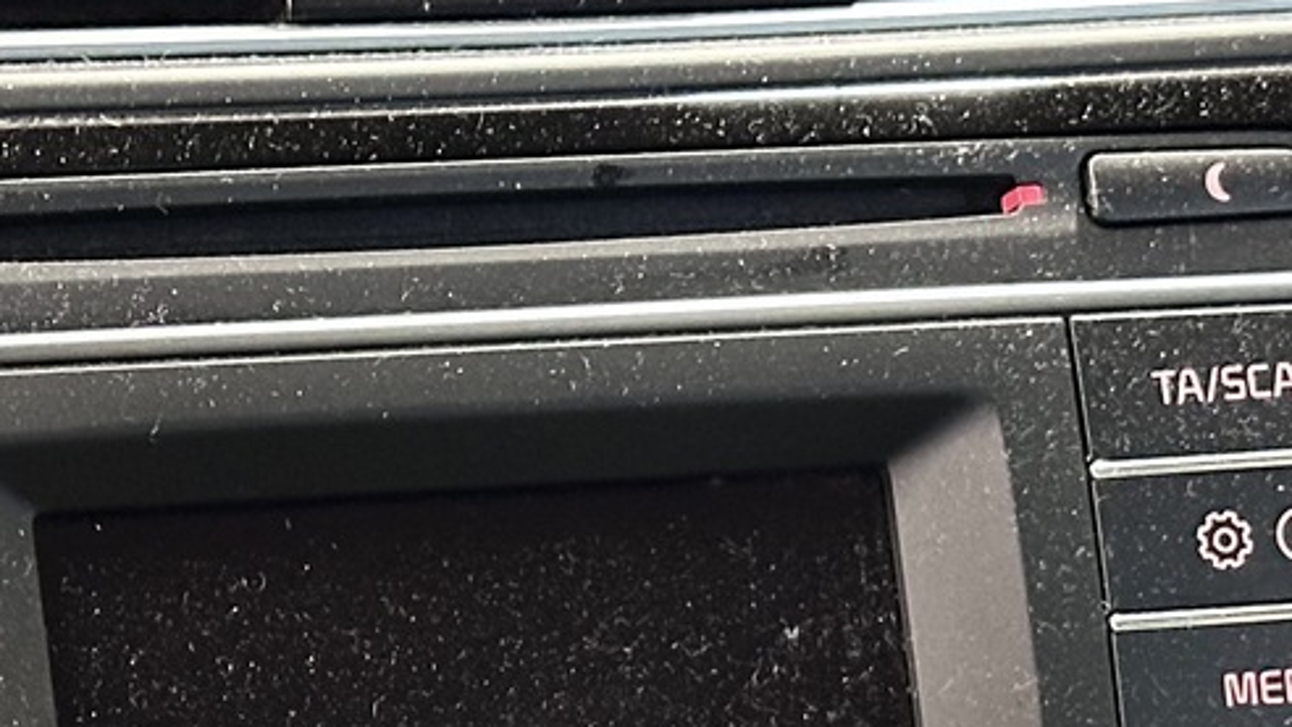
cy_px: 1362
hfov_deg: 14.0
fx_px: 5243
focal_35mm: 153
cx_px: 418
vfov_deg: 7.7
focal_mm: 6.86
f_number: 1.78
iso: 640
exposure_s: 1/20
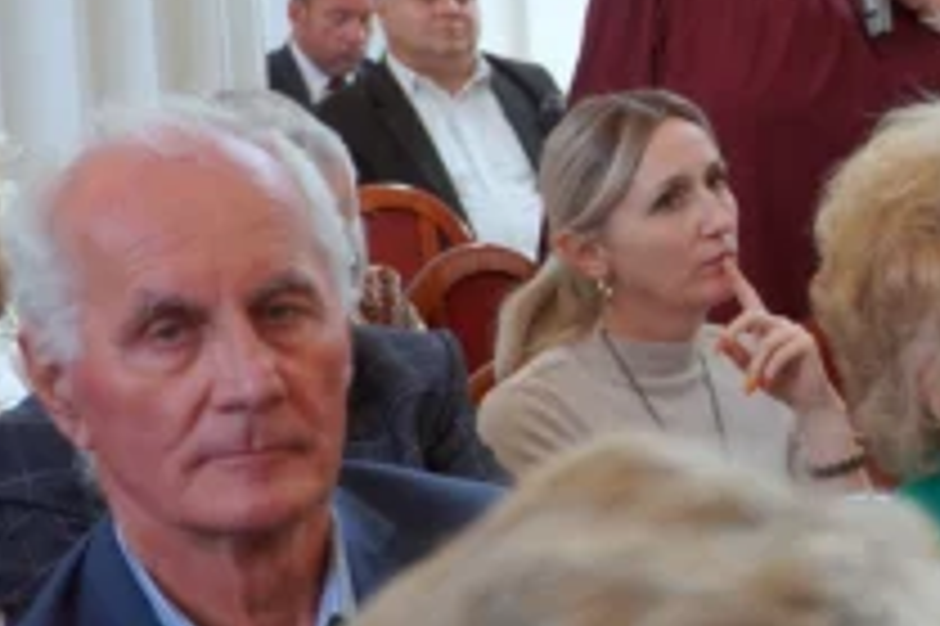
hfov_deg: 18.2
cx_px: 886
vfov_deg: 12.4
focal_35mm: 110
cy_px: 225
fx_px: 2870
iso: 800
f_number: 4
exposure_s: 1/160
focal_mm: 34
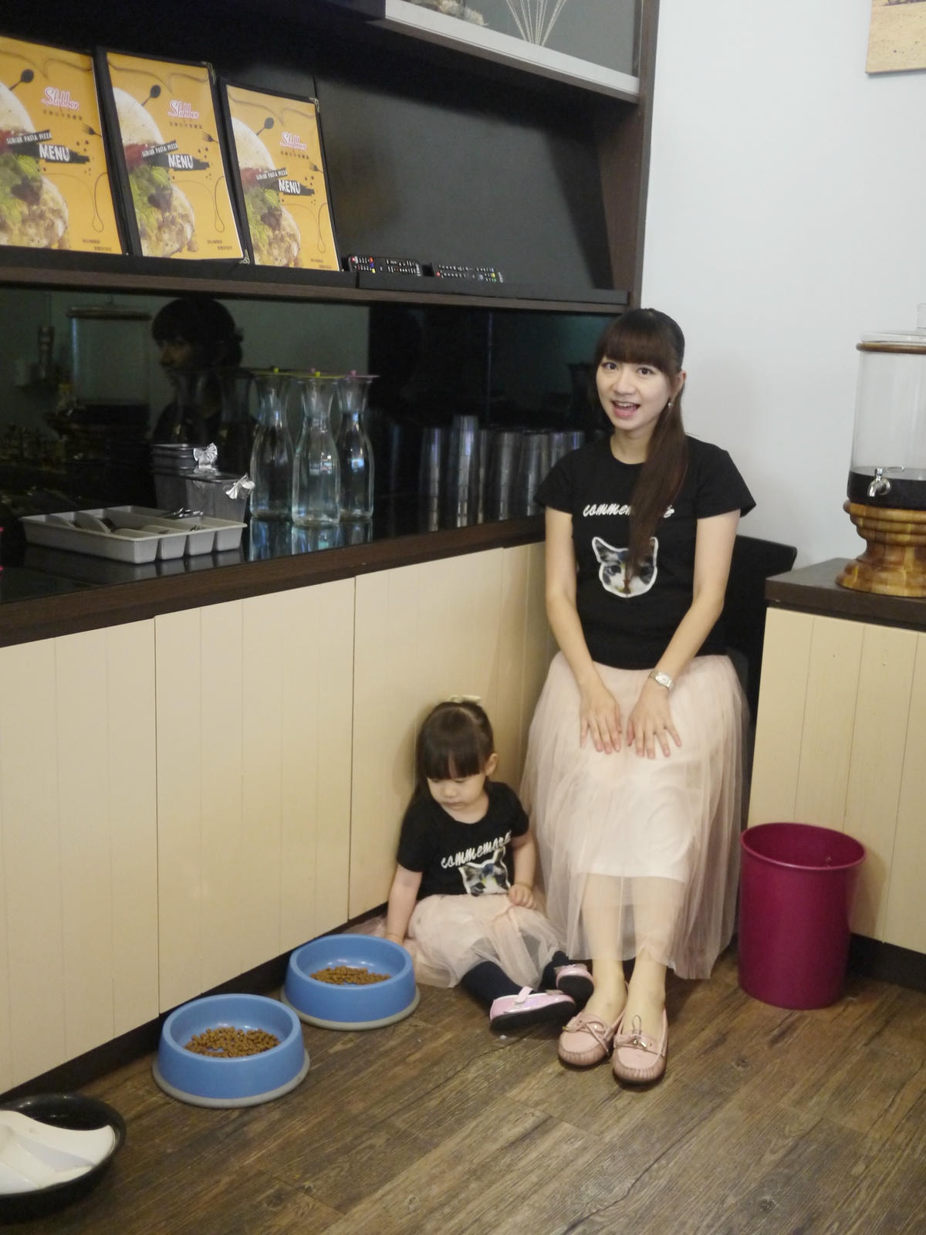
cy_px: 618
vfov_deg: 46.8
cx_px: 463
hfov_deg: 36.0
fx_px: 1427
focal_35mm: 40
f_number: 1.7
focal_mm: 20
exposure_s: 1/40
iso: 800
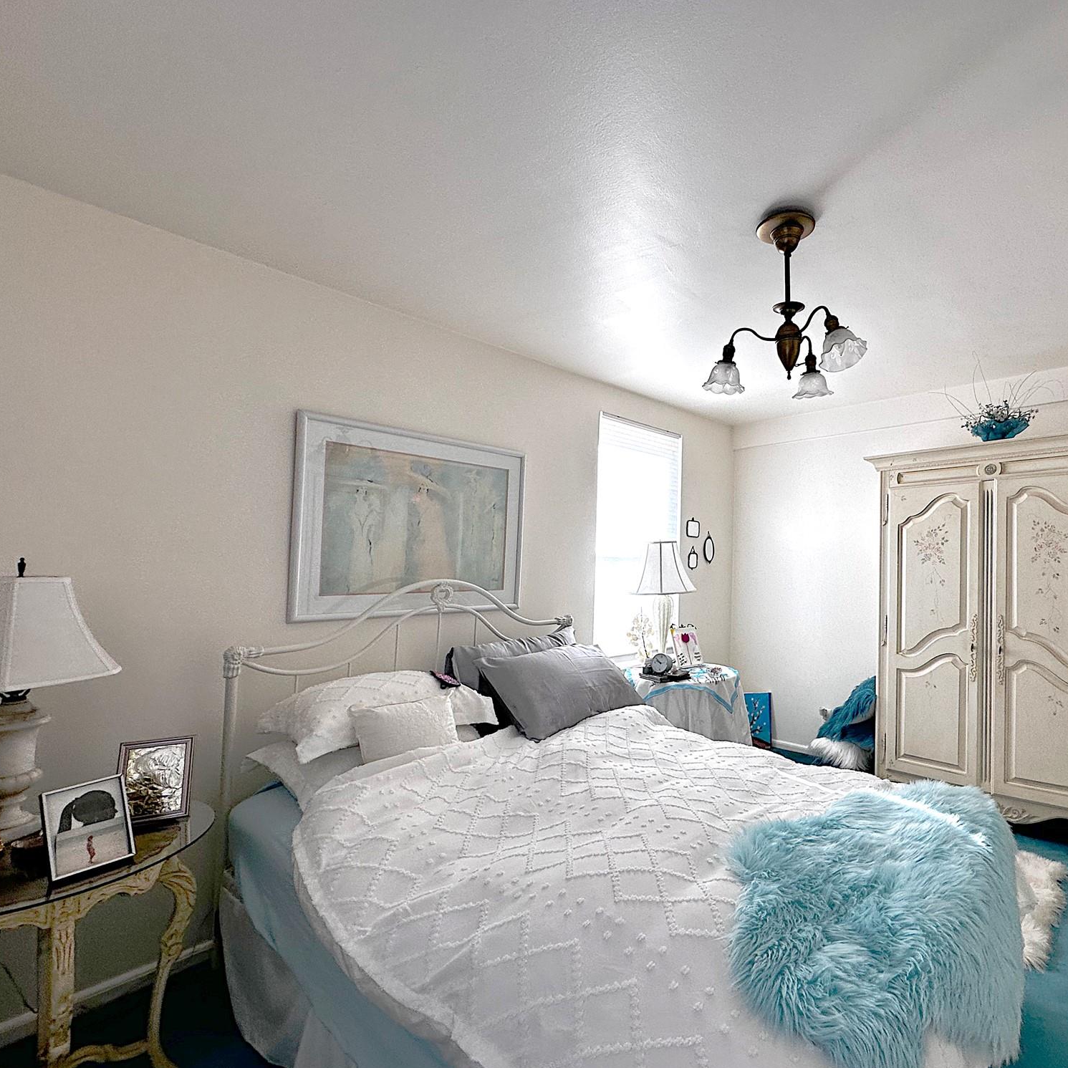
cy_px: 538
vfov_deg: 84.0
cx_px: 643
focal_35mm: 17
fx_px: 593
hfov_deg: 82.9
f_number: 2.2
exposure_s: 1/99
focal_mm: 2.22
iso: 64
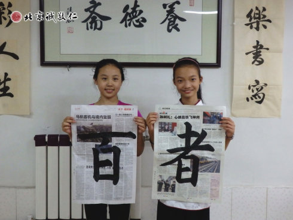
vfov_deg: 29.7
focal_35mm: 49
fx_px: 415
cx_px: 146
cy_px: 110
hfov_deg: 38.9
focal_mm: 8.9
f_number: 4
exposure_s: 1/80
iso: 800
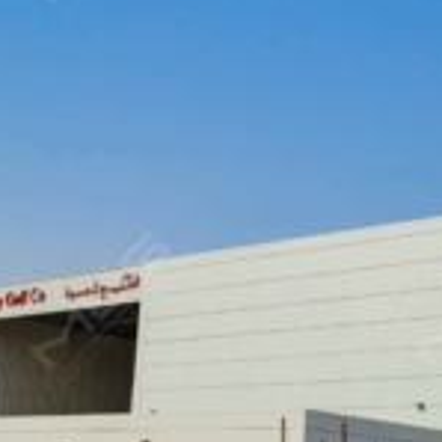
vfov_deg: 22.4
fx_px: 1112
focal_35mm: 77
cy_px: 283
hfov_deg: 22.2
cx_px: 347
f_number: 10
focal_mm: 18
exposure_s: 1/400
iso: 100
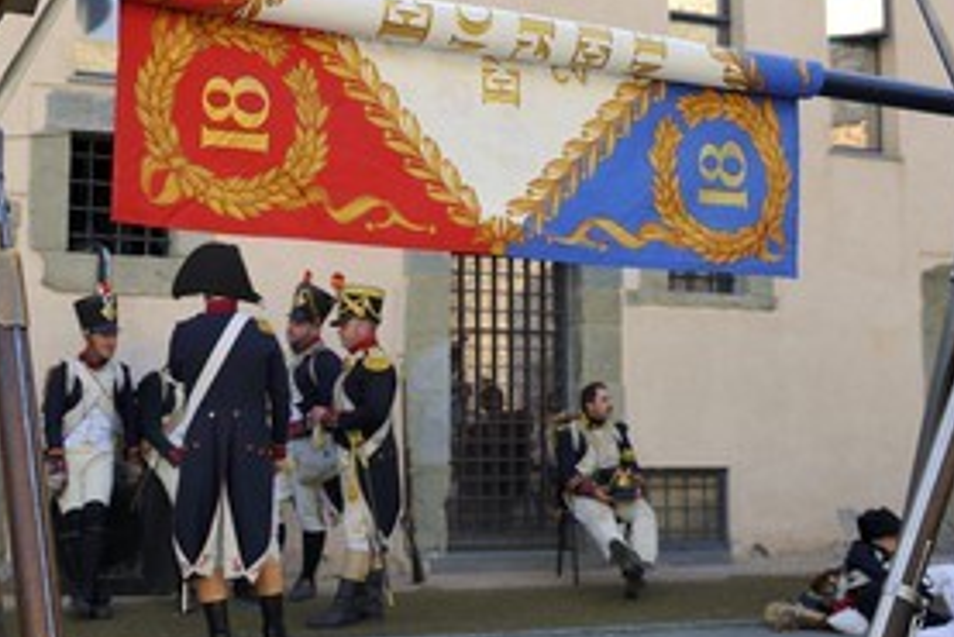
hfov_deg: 40.9
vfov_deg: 28.7
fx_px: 1246
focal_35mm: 47
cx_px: 262
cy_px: 289
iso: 200
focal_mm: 31
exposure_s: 1/100
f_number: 9
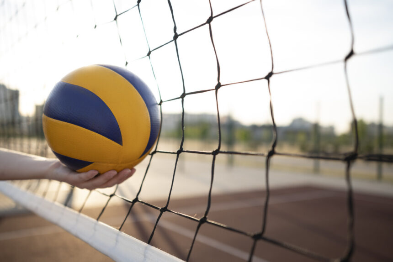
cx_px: 196
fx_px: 349
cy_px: 131
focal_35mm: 32
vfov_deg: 41.1
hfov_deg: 58.7
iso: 160
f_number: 2.5
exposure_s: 1/1250
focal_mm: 32
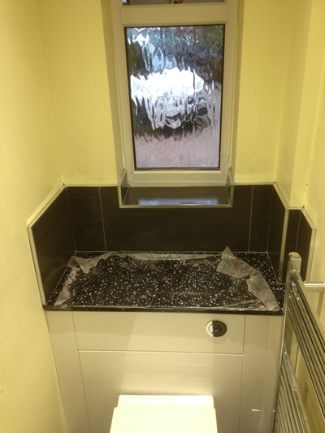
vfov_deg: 55.3
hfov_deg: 43.0
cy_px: 216
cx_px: 162
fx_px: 413
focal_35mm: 33
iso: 160
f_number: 2.4
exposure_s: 1/20
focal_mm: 4.12
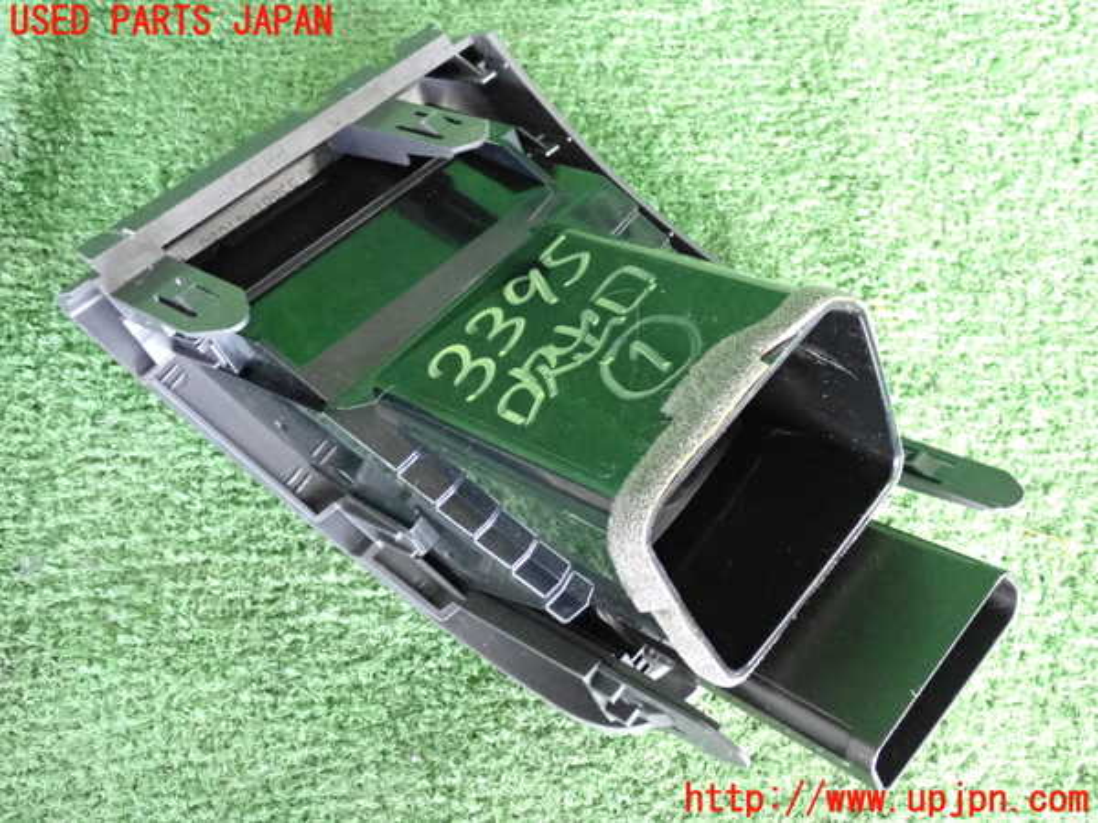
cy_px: 412
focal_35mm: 44
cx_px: 549
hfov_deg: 42.9
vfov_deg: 32.9
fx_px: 1396
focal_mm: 7.84
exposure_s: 1/125
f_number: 2.9
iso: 2500
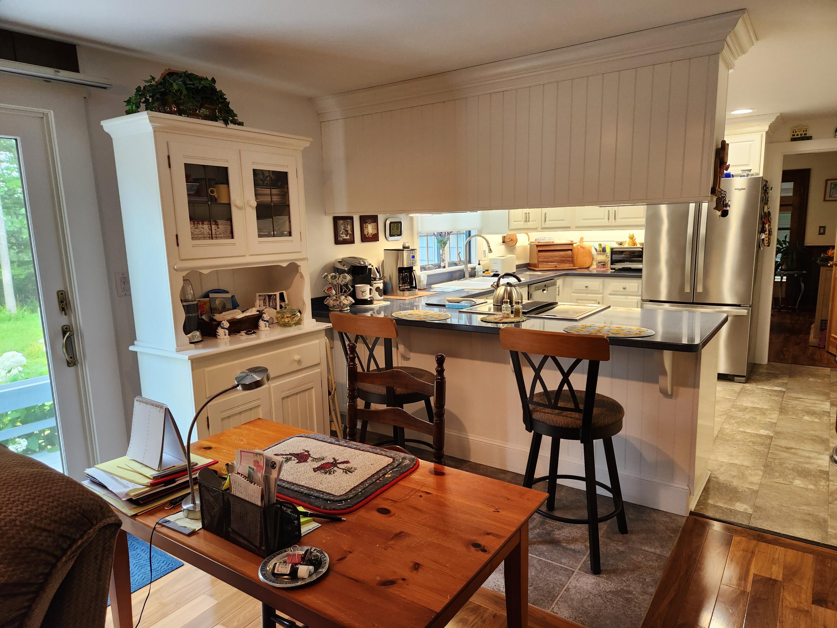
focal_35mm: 23
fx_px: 556
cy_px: 314
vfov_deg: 58.9
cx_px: 418
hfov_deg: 73.9
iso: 200
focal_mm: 5.4
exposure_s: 1/120
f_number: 1.8
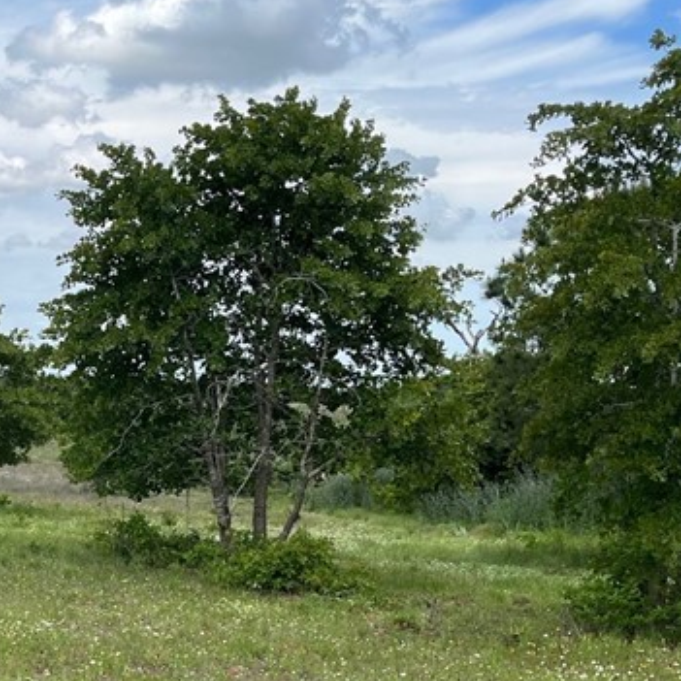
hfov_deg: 24.9
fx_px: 1491
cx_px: 56
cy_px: 512
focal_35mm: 67
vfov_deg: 25.4
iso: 50
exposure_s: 1/2688
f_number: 1.6
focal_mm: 5.1
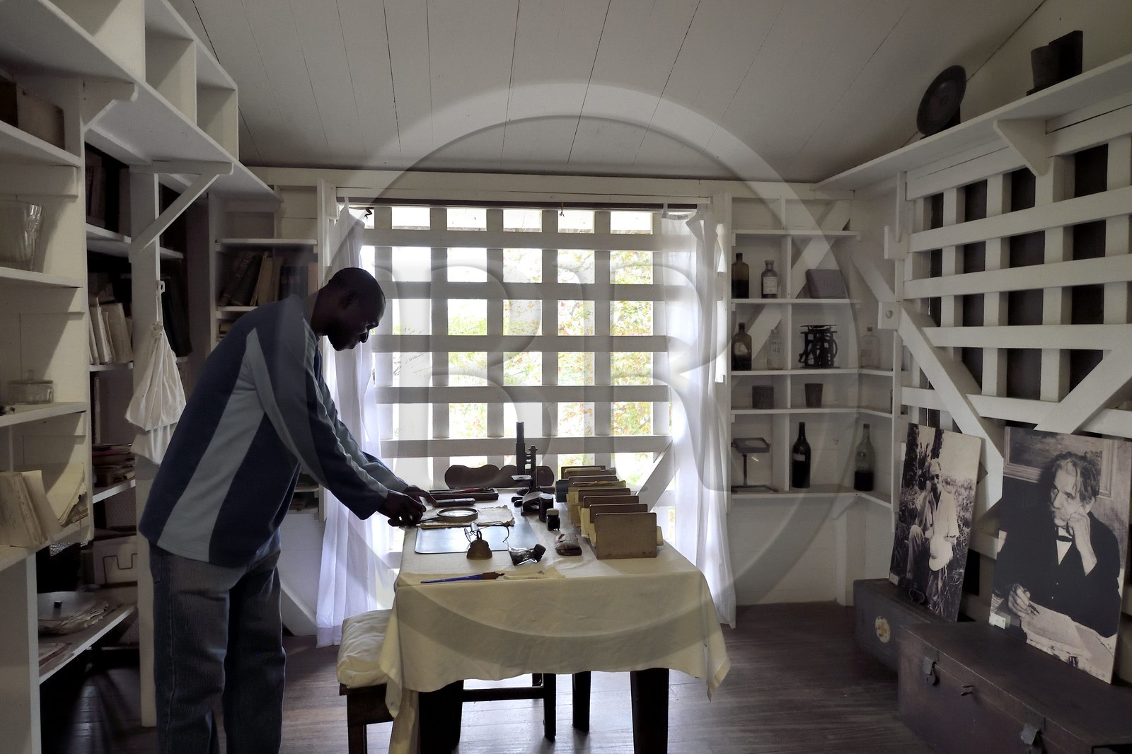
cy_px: 377
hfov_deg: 78.6
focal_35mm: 22
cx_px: 566
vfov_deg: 57.2
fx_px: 692
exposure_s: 1/60
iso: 3200
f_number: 8
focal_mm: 22
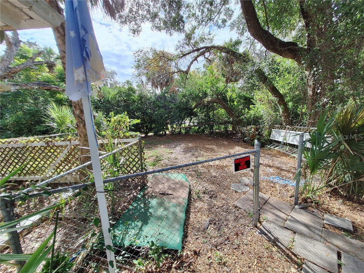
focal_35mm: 13
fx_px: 137
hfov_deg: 106.2
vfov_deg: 89.9
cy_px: 136
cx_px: 182
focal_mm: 1.74
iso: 40
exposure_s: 1/769
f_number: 2.2
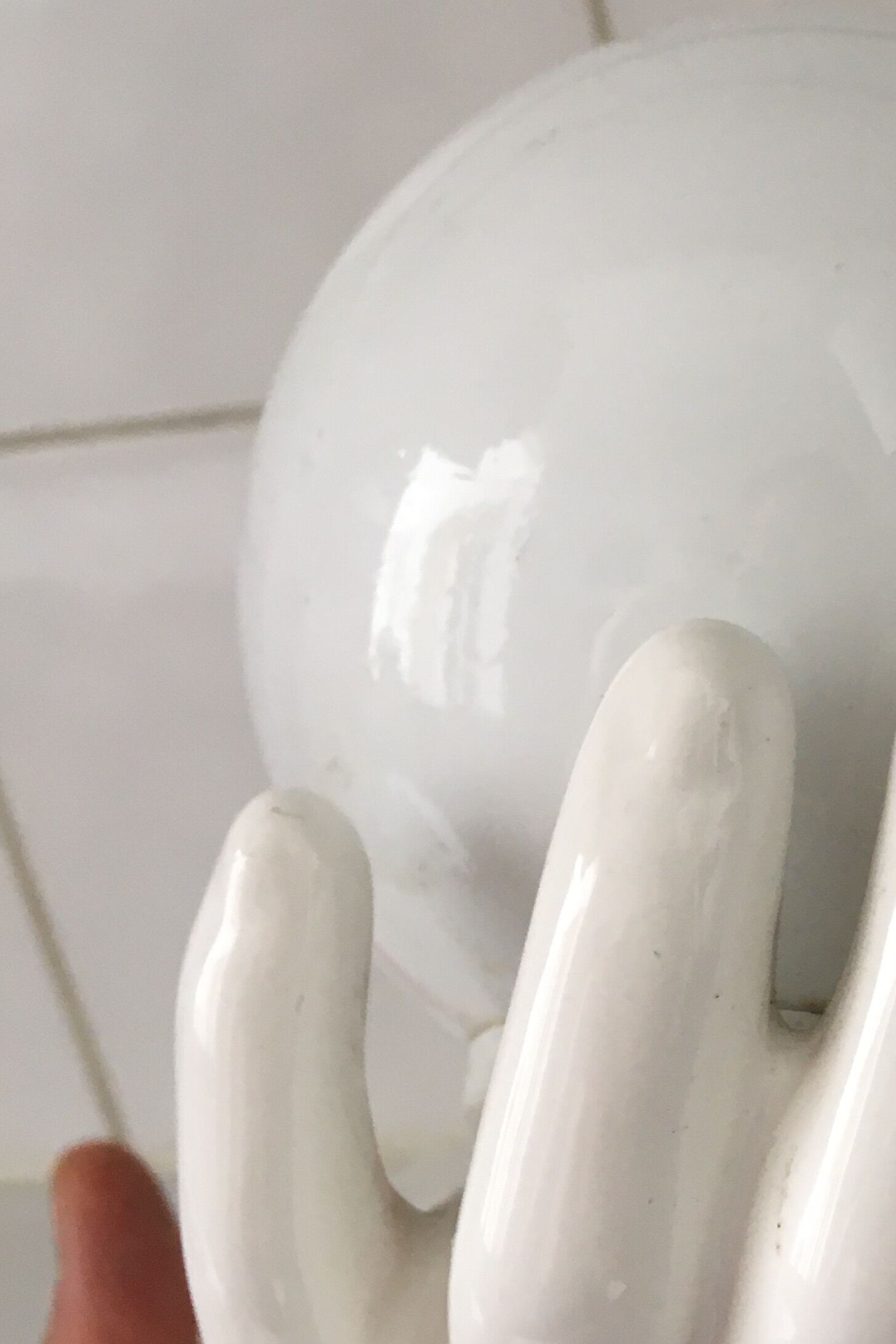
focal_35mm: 56
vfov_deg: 35.5
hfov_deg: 23.1
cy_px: 551
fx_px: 2091
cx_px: 920
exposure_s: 1/33
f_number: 2.2
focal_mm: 4.15
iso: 32
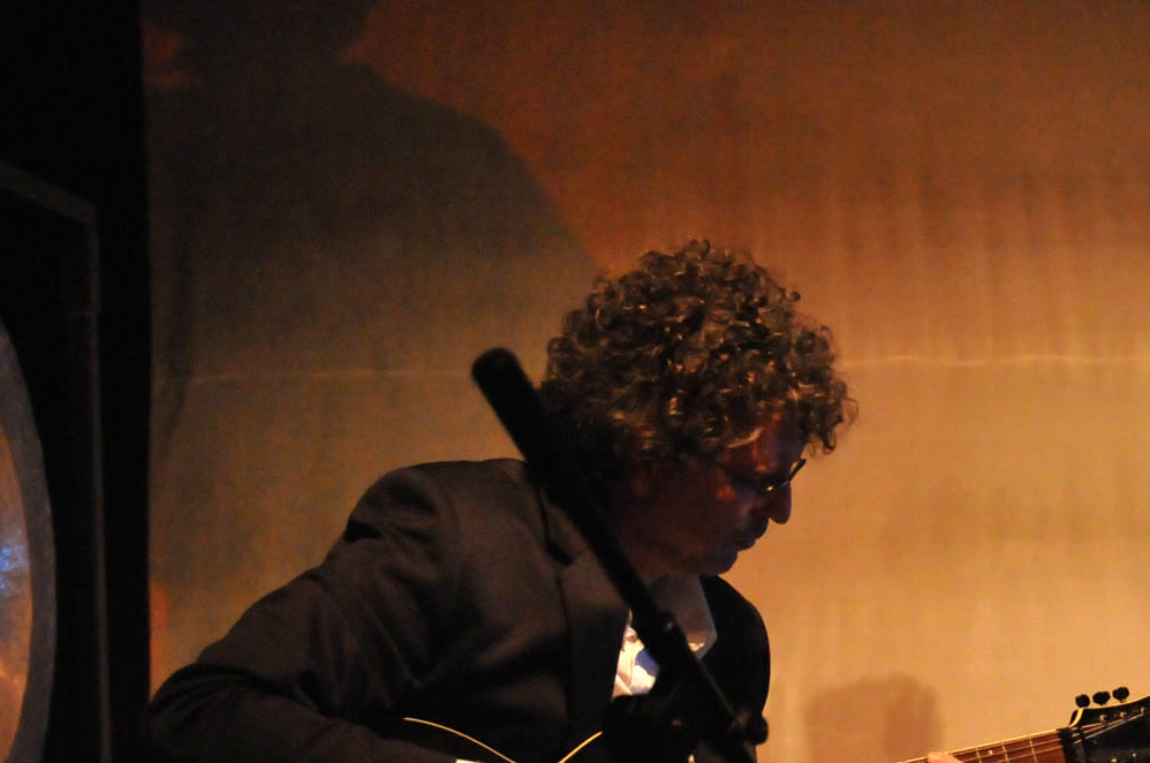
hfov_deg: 25.5
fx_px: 2456
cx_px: 1032
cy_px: 697
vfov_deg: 17.4
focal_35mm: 77
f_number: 2.8
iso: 3200
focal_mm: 24
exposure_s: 1/320
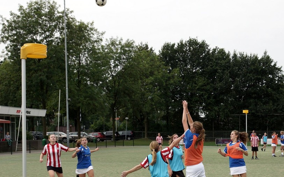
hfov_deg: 40.1
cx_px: 173
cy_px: 112
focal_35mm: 50
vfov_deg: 25.7
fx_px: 387
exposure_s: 1/640
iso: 100
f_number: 4
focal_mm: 26
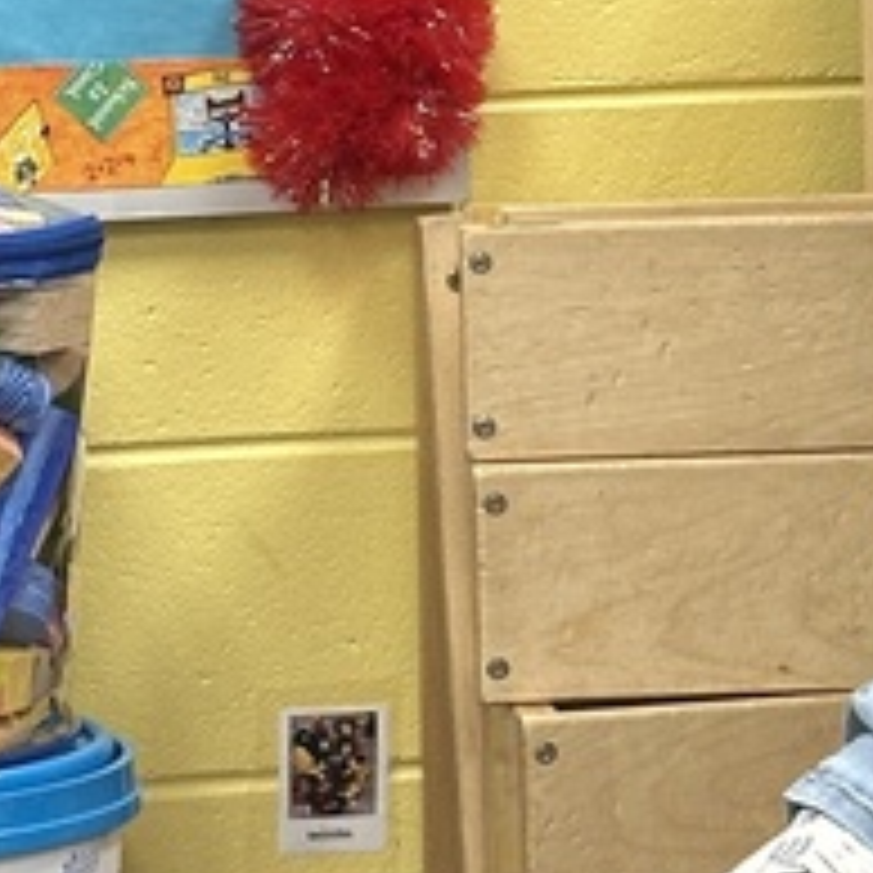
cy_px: -446
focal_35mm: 224
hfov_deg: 7.8
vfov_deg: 7.7
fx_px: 6391
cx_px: 914
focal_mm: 6.86
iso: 80
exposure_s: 1/60
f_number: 1.78
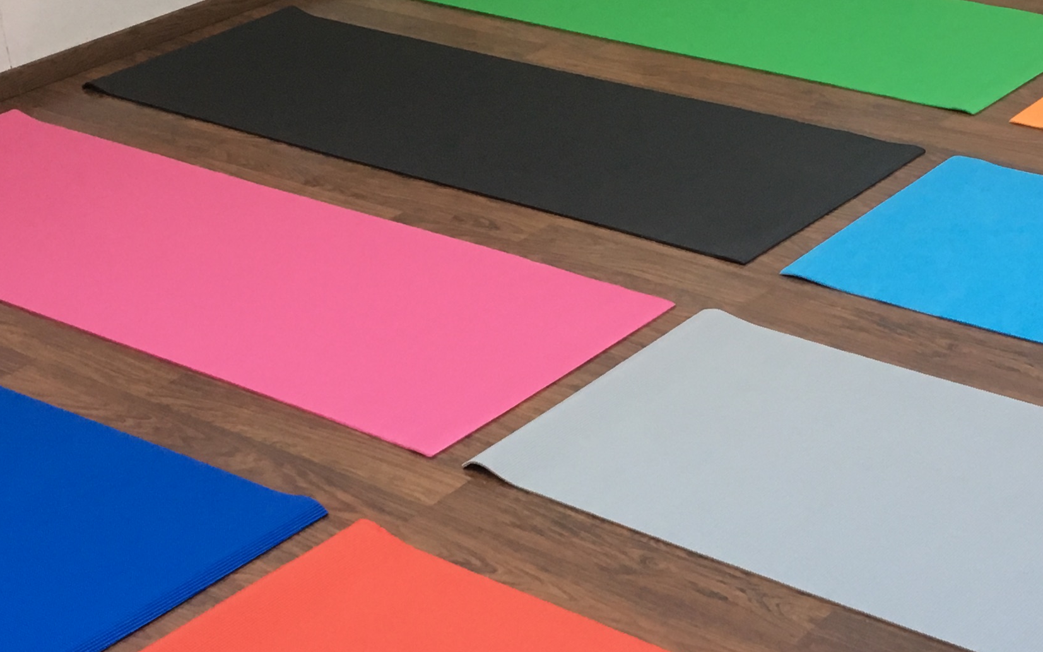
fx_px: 2132
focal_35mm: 75
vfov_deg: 17.4
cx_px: 720
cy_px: 258
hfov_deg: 27.3
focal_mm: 4.15
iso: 125
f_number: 2.2
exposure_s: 1/33
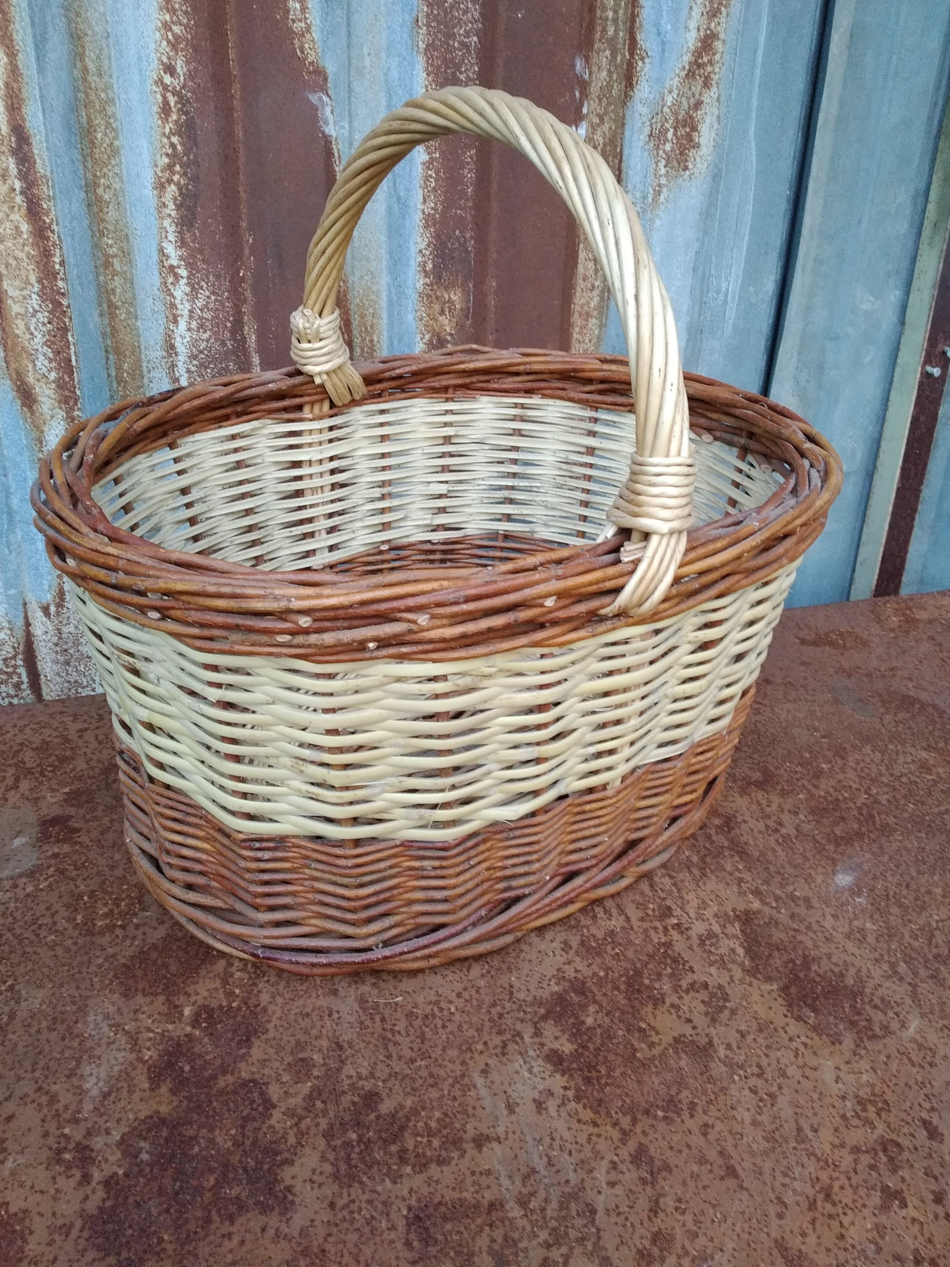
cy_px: 614
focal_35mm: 27
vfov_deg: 65.3
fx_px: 988
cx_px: 463
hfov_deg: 51.3
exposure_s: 1/20
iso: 640
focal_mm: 3.82
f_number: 2.2
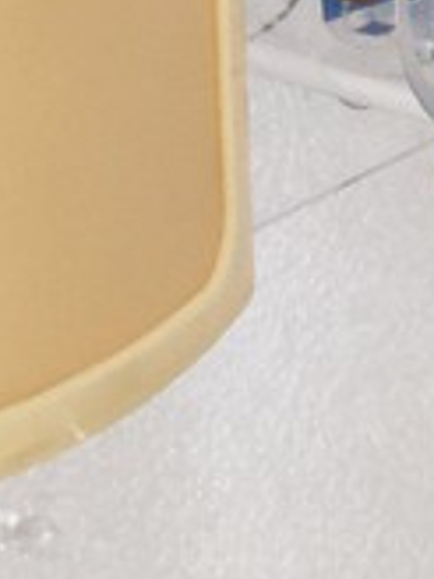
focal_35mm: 111
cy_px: -503
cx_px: 71
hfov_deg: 13.3
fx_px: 1856
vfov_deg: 15.1
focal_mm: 4.15
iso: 40
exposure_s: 1/17
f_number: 2.2
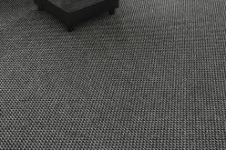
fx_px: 389
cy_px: -58
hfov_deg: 32.4
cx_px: 128
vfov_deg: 19.7
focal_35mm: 62
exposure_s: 1/80
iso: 100
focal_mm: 10
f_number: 4.5
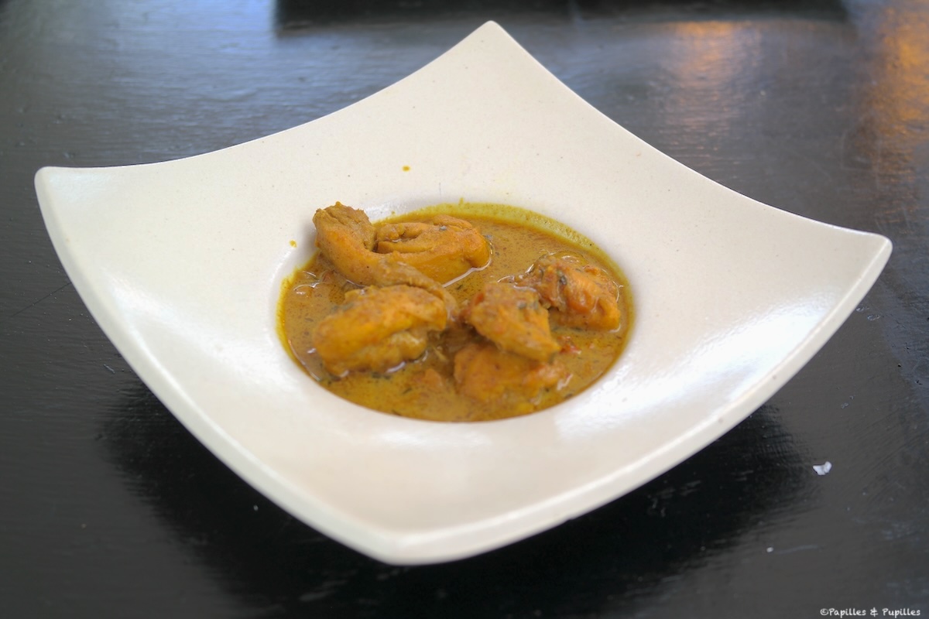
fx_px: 1110
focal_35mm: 43
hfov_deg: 45.4
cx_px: 464
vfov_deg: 31.2
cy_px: 310
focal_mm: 28
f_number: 4
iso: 100
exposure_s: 1/125
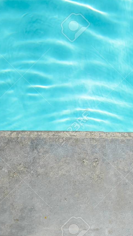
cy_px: 117
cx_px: 124
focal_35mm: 60
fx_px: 375
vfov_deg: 35.0
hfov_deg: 19.7
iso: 200
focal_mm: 25
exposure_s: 1/4000
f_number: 4
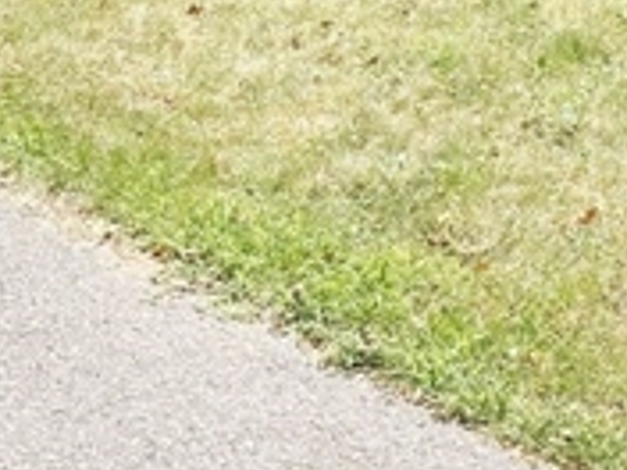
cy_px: -114
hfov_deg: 13.7
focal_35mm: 140
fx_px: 2536
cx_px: 723
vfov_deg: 10.4
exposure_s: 1/2053
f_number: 1.78
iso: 80
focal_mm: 6.76
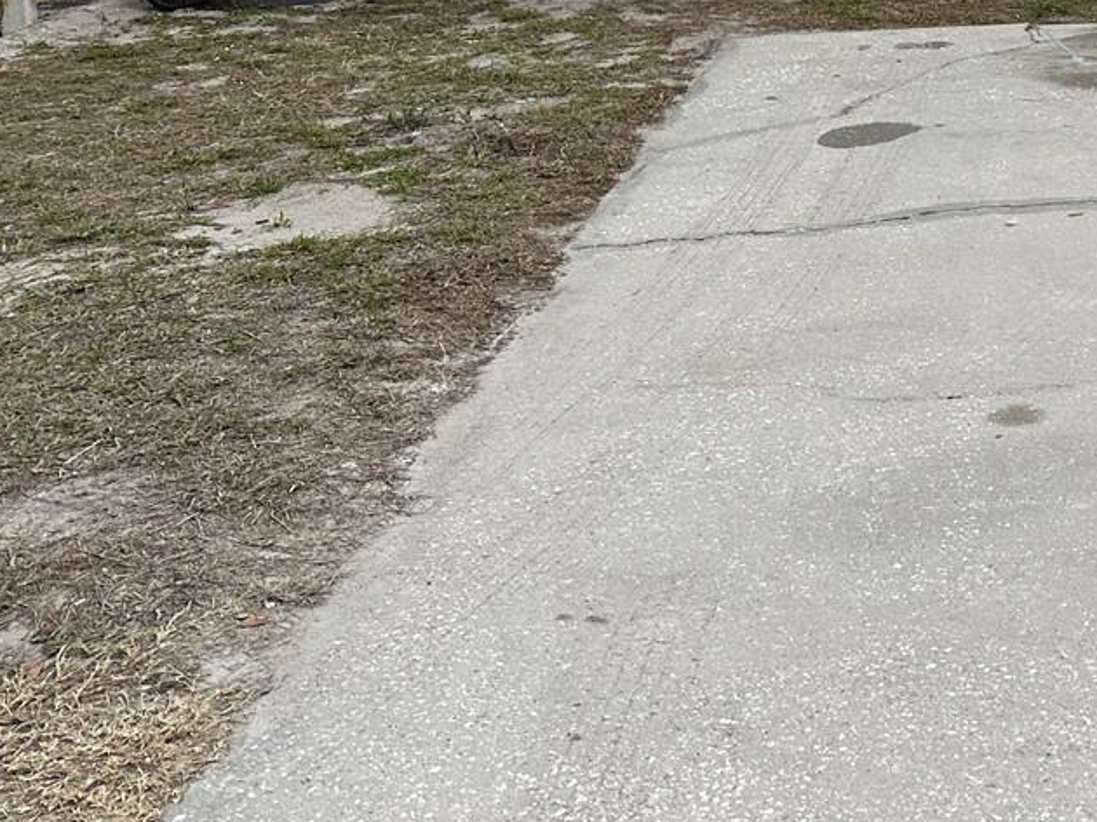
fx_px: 1932
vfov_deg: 22.5
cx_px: 1344
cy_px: -104
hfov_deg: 27.5
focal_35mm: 61
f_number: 1.78
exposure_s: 1/4762
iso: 80
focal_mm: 6.86
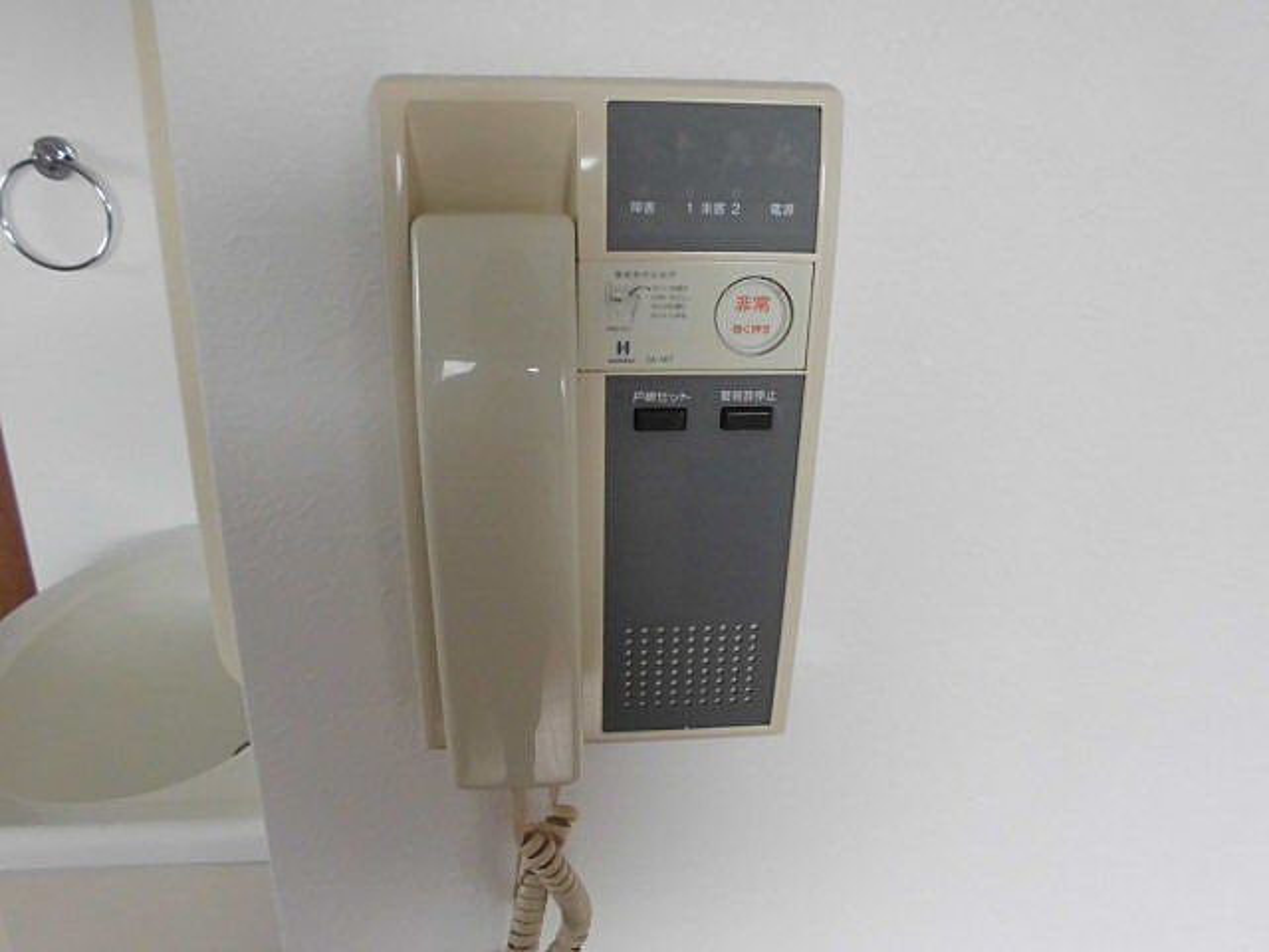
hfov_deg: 67.3
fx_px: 953
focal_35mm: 26
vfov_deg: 53.1
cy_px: 476
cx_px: 634
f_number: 3.5
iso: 400
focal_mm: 4.6
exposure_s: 1/60
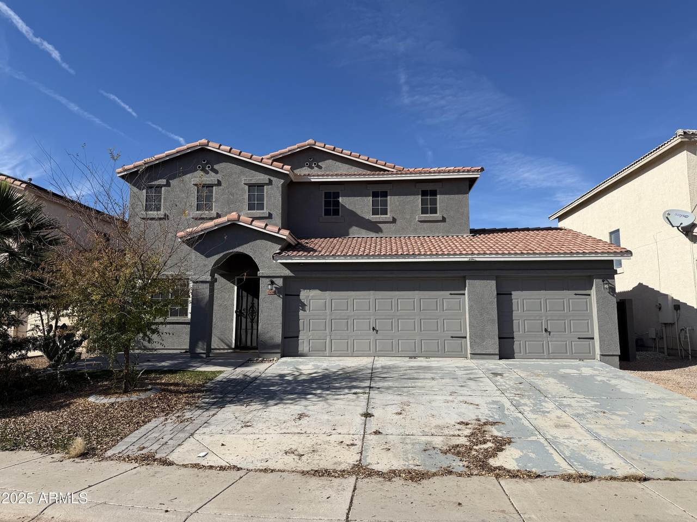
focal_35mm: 24
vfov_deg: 56.8
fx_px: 483
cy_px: 261
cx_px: 348
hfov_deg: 71.6
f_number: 1.78
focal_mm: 6.76
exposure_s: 1/5319
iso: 80
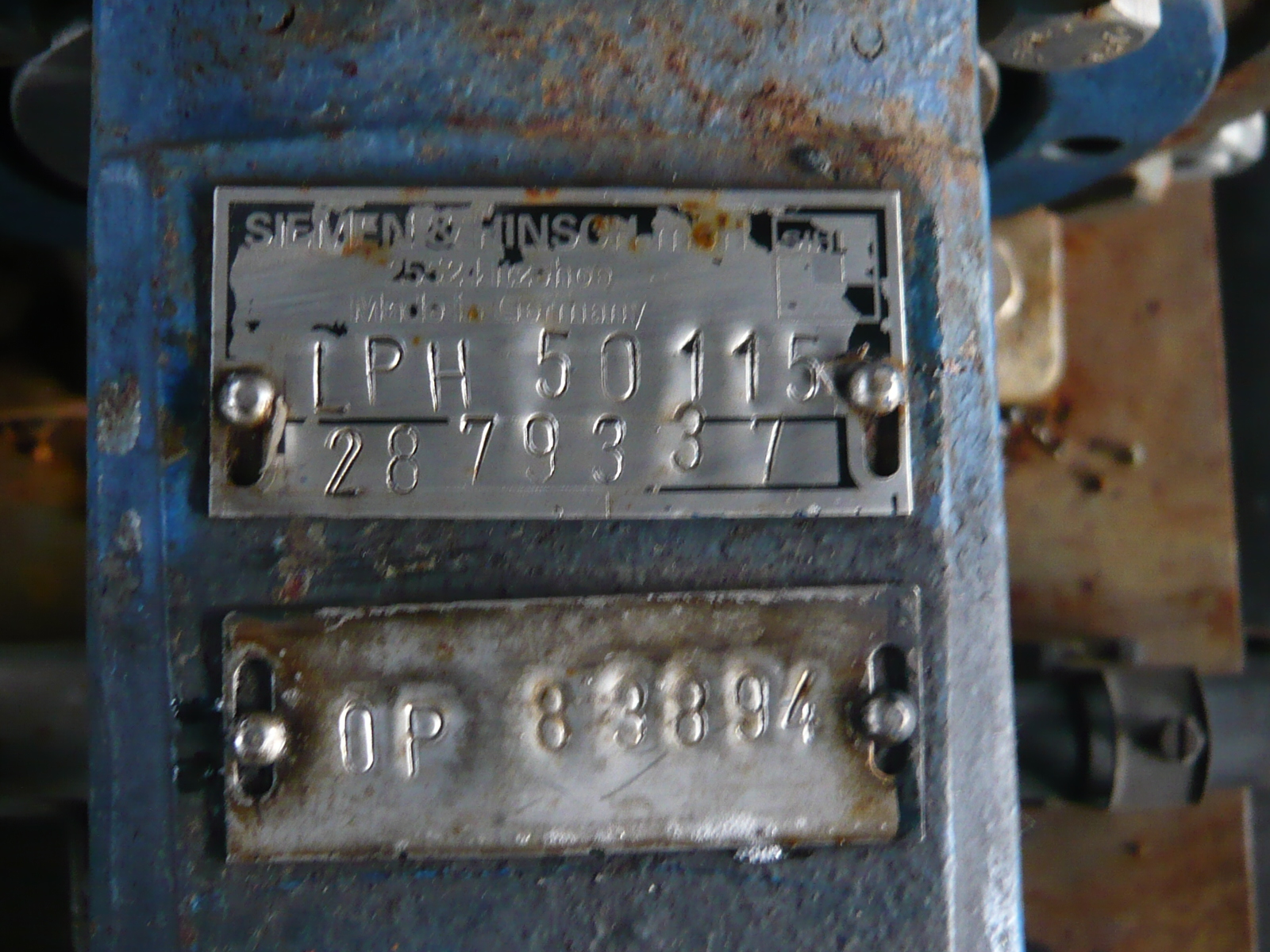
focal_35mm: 45
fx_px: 1651
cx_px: 635
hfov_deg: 42.1
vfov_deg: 32.2
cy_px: 476
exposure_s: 1/8
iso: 200
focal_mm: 4.9
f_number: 2.9
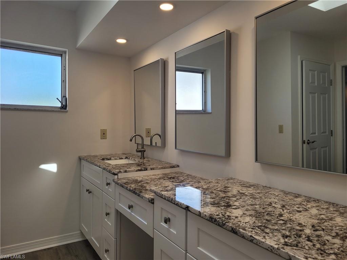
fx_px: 261
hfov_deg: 67.3
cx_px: 174
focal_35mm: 26
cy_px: 130
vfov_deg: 53.1
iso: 40
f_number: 1.8
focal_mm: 5.4
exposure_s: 1/316
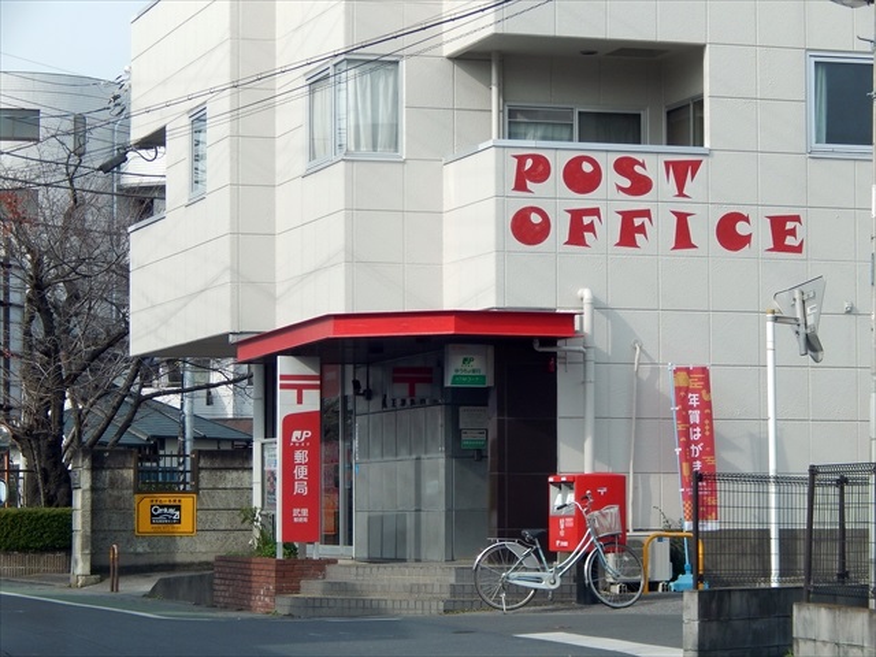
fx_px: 2910
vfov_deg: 12.9
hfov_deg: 17.1
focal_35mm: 115
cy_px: 328
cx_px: 438
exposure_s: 1/320
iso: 125
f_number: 4.6
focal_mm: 20.5
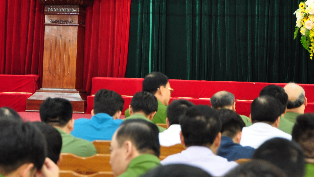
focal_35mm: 162
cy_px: 11
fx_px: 1349
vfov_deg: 7.5
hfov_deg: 13.3
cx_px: 179
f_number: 5
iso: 400
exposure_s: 1/5
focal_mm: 52
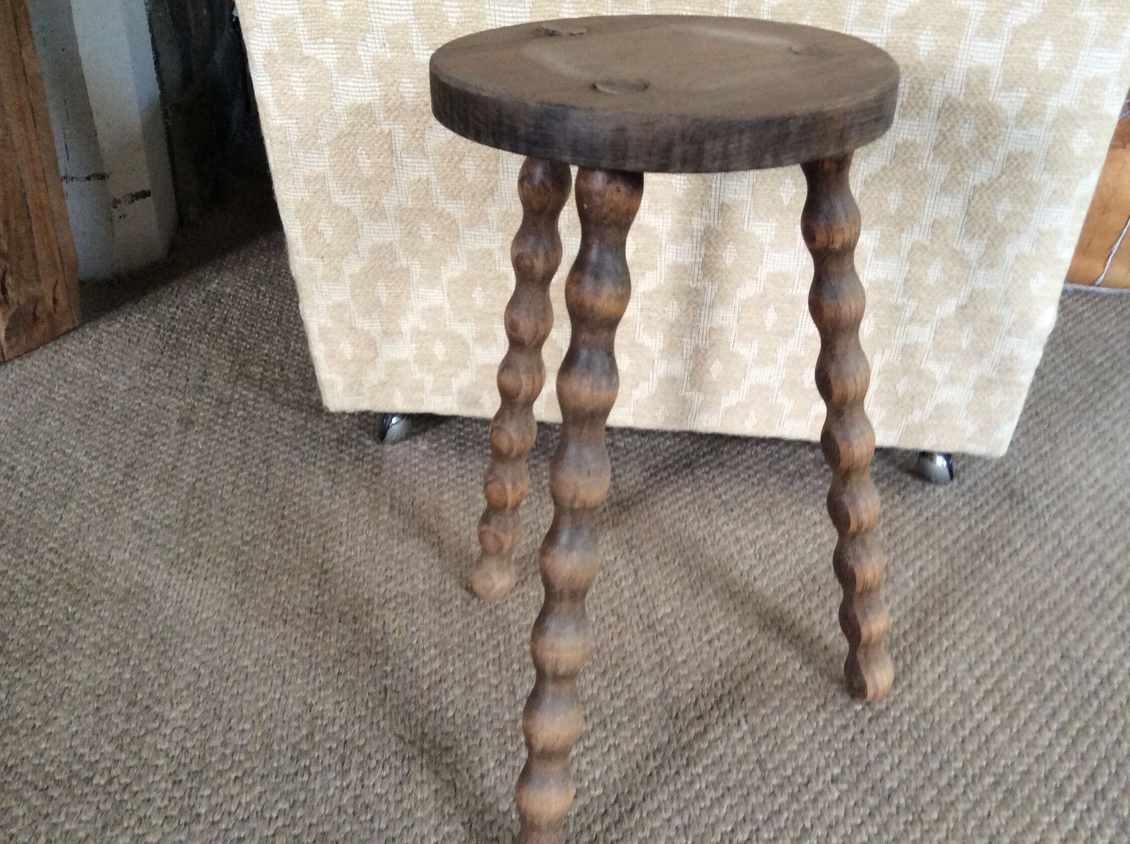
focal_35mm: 37
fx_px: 1206
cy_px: 443
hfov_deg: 50.1
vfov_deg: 38.6
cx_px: 640
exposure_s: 1/25
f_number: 2.4
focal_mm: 3.3
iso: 125
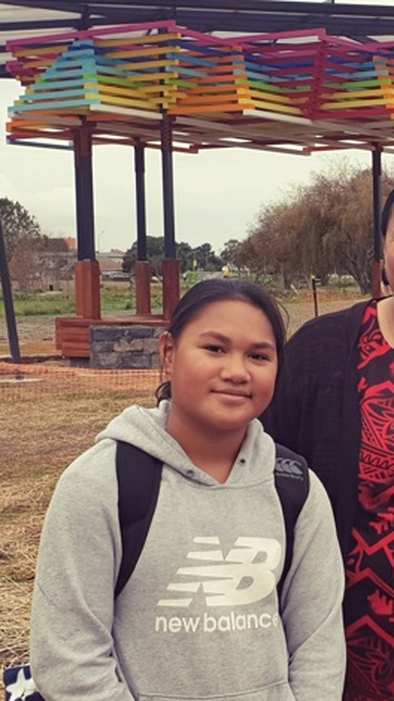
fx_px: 762
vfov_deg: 49.4
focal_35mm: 41
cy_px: 352
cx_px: 404
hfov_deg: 27.2
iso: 50
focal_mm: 4.3
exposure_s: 1/193
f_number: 2.4
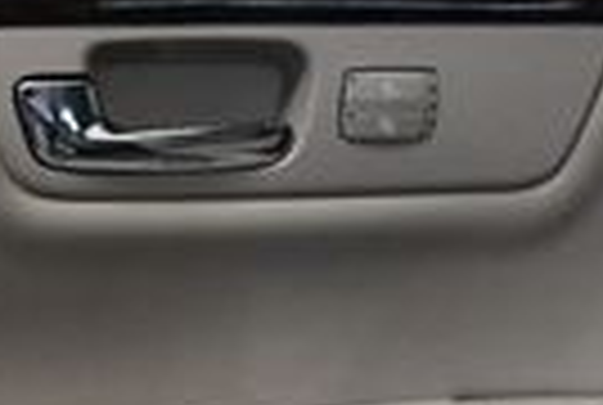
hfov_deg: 11.4
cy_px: 603
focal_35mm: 172
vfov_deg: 7.9
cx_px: -320
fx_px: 2887
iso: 1000
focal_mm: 18
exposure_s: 1/125
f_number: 3.5
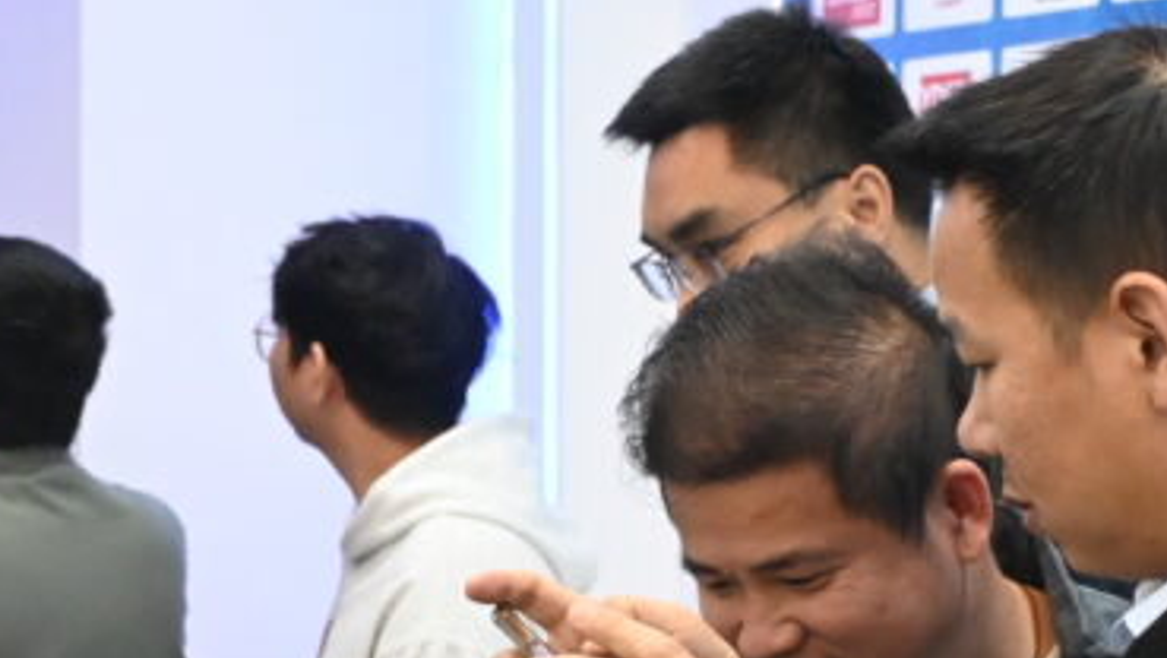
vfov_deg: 7.6
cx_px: 269
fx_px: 4861
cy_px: 941
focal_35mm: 157
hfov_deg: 13.6
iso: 3200
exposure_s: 1/125
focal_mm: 36
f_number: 5.3
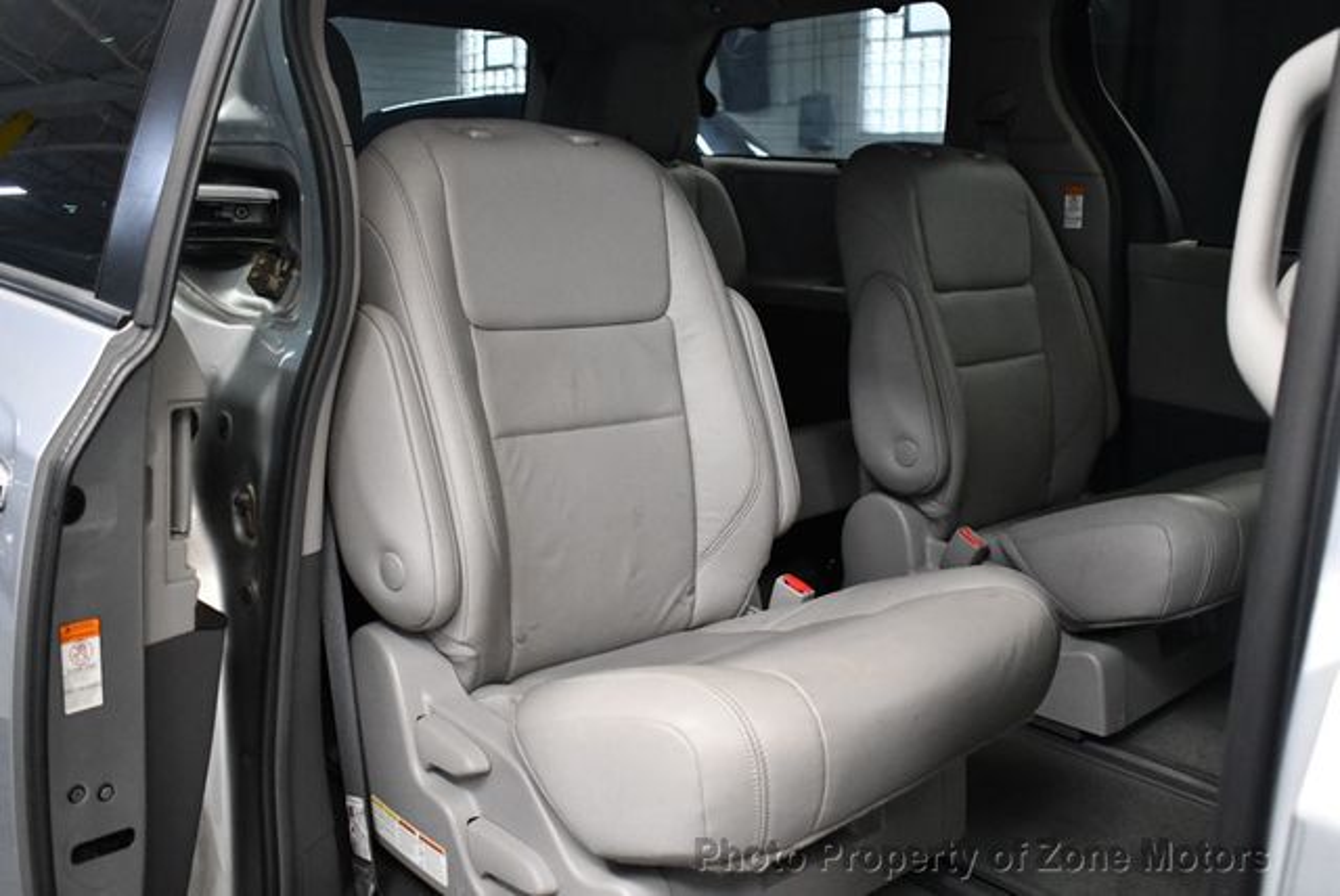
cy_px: 448
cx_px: 670
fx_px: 1341
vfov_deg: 36.9
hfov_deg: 53.1
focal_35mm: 36
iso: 2800
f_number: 3.5
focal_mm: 18
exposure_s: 1/125
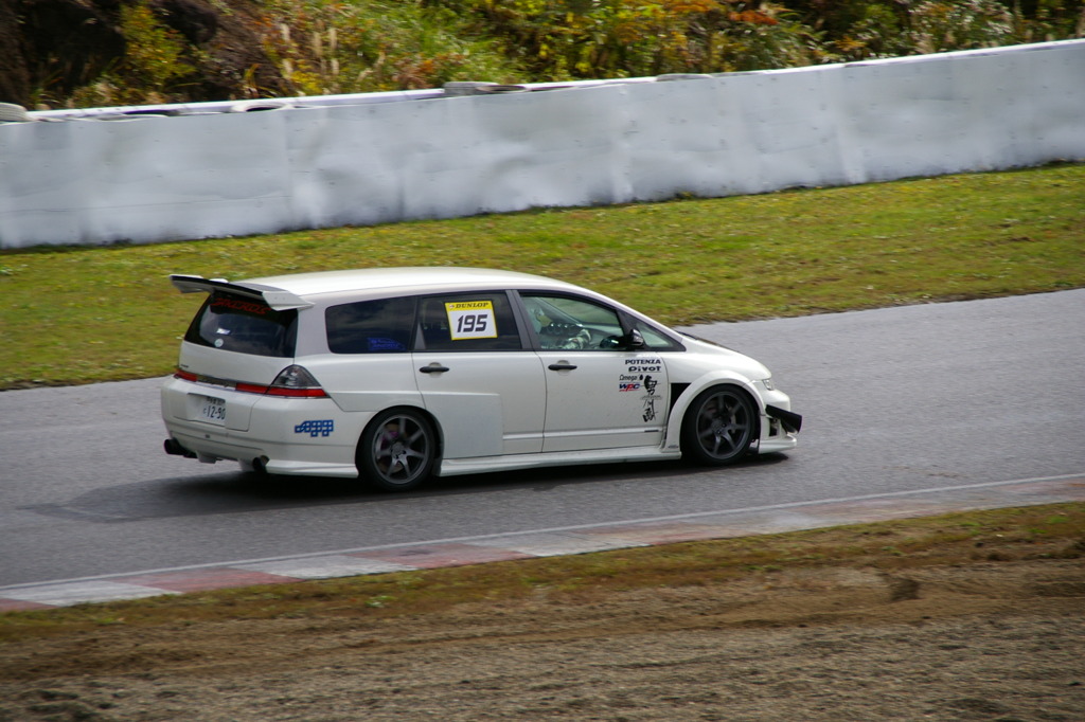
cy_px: 361
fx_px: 7683
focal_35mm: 255
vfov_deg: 5.4
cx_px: 542
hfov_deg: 8.1
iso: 200
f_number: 8
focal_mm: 170
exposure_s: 1/500
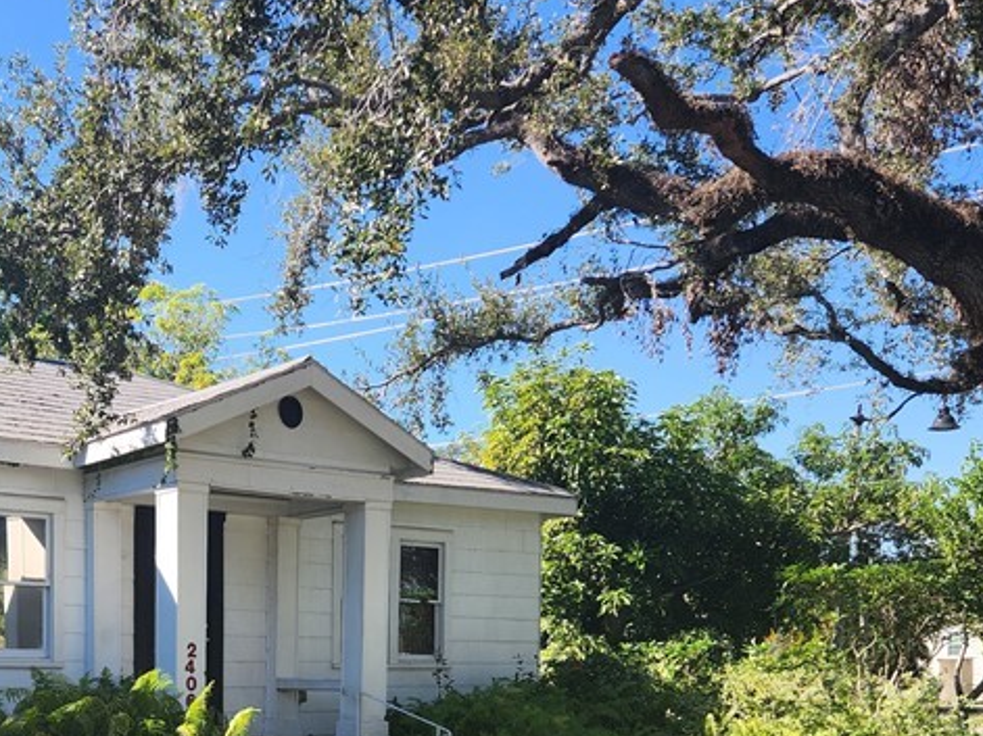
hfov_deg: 37.2
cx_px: 232
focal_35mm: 50
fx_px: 1420
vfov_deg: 27.7
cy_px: 703
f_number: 1.8
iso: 20
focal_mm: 5.4
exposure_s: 1/659
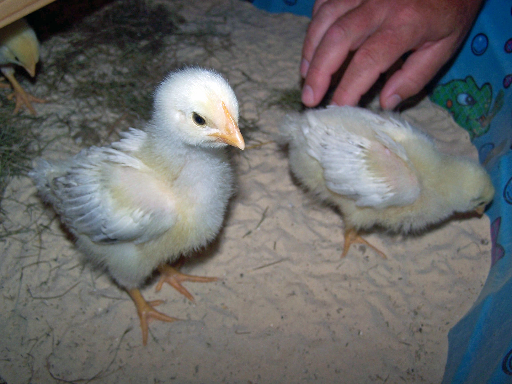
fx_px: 562
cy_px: 192
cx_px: 256
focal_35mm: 38
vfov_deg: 37.7
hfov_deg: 49.0
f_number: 2.8
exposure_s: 1/60
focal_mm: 6.3
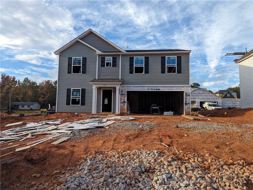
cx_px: 126
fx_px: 176
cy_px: 95
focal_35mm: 24
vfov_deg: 56.9
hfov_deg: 71.5
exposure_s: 1/1133
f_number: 1.85
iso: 44
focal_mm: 6.81
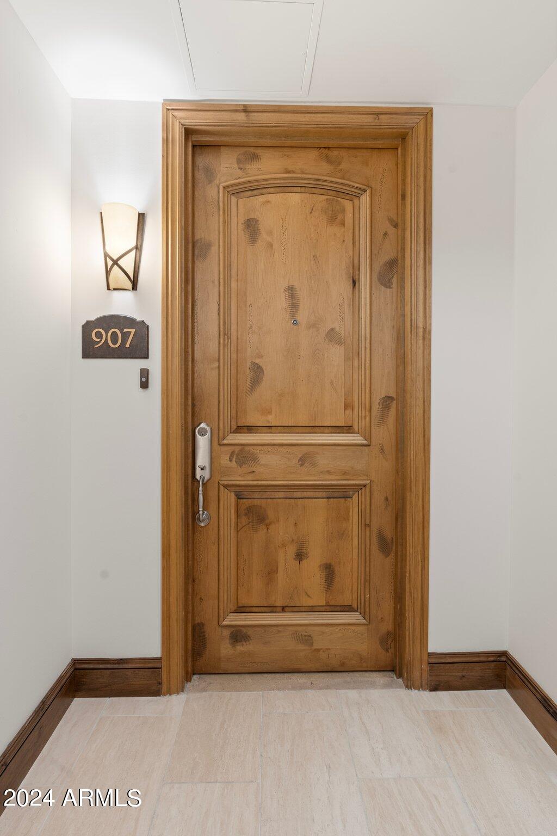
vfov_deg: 86.9
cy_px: 418
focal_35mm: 19
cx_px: 278
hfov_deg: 64.6
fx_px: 441
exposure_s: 2
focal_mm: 19
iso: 1000
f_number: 8
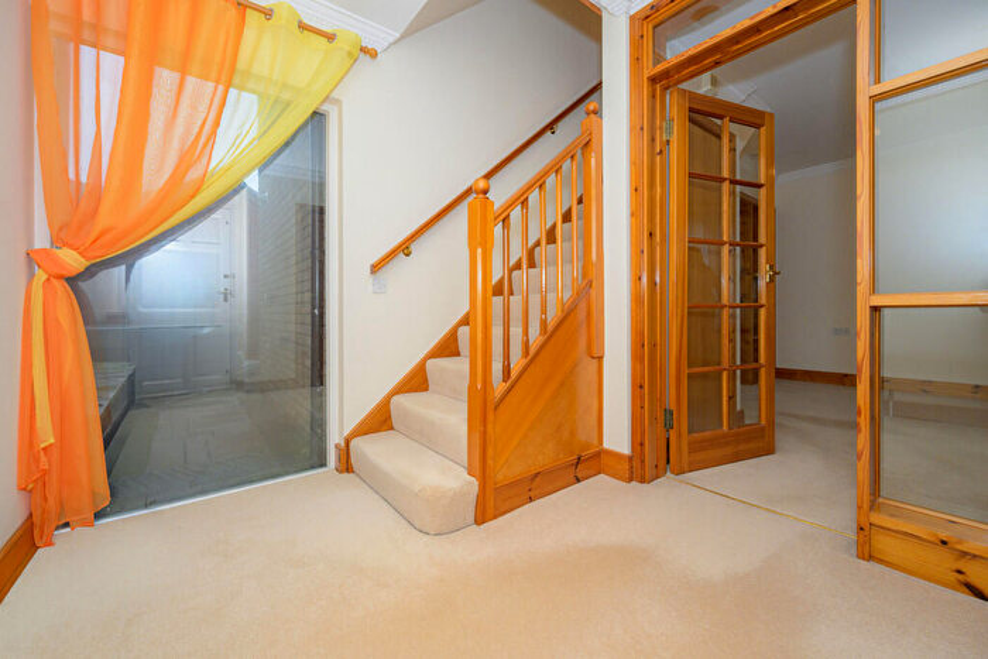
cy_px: 330
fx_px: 384
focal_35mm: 14
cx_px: 494
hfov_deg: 104.2
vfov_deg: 81.2
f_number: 6.3
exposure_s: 1/125
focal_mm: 14
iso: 500
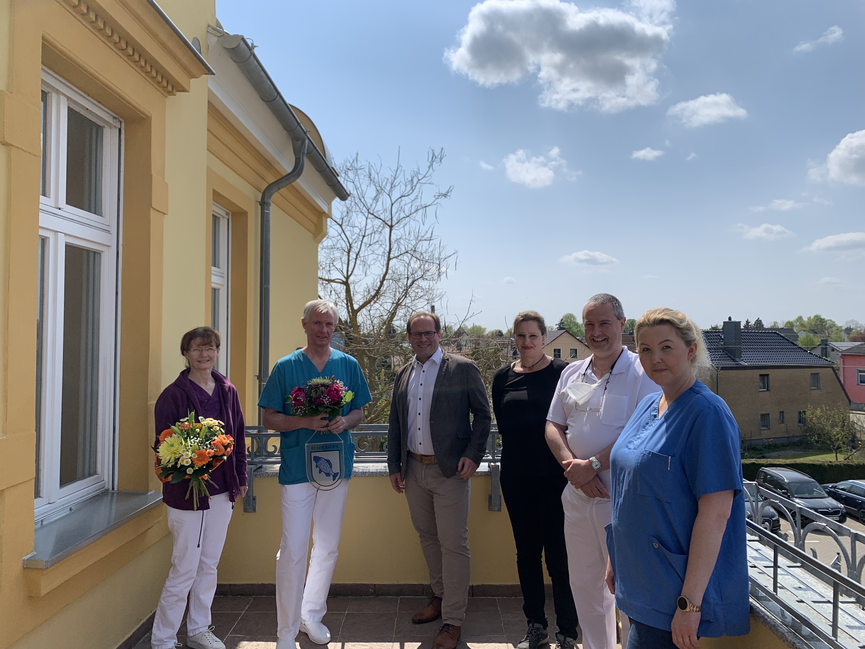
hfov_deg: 67.3
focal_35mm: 26
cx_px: 432
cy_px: 324
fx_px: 650
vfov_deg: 53.1
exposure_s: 1/4274
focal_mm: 4.25
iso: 25
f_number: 1.8
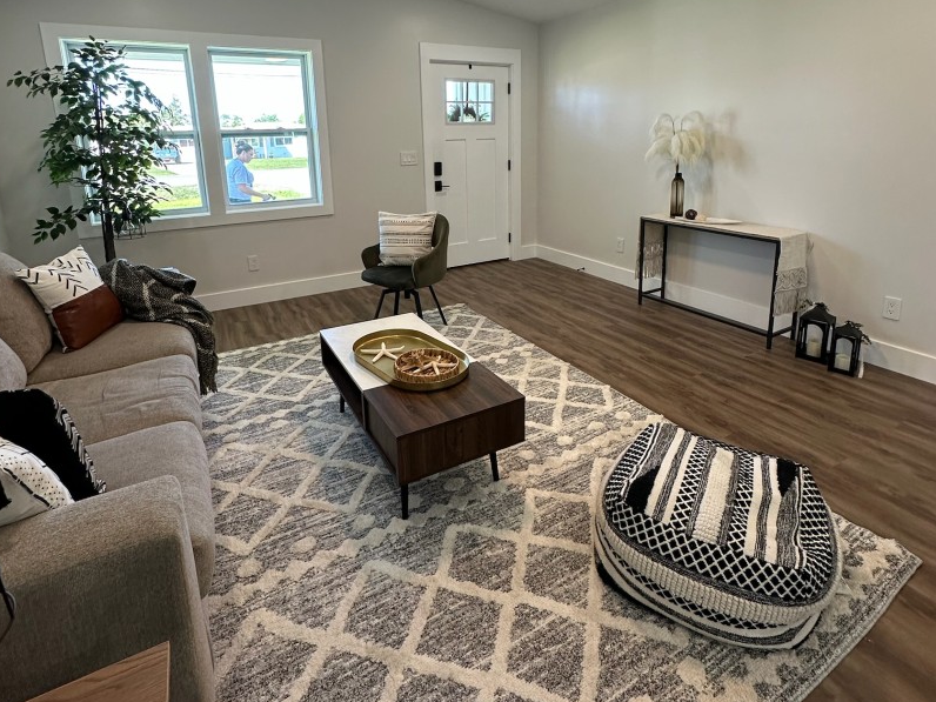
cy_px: 242
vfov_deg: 67.1
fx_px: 514
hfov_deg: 84.7
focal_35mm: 19
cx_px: 463
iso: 160
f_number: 2.2
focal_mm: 2.22
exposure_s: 1/120
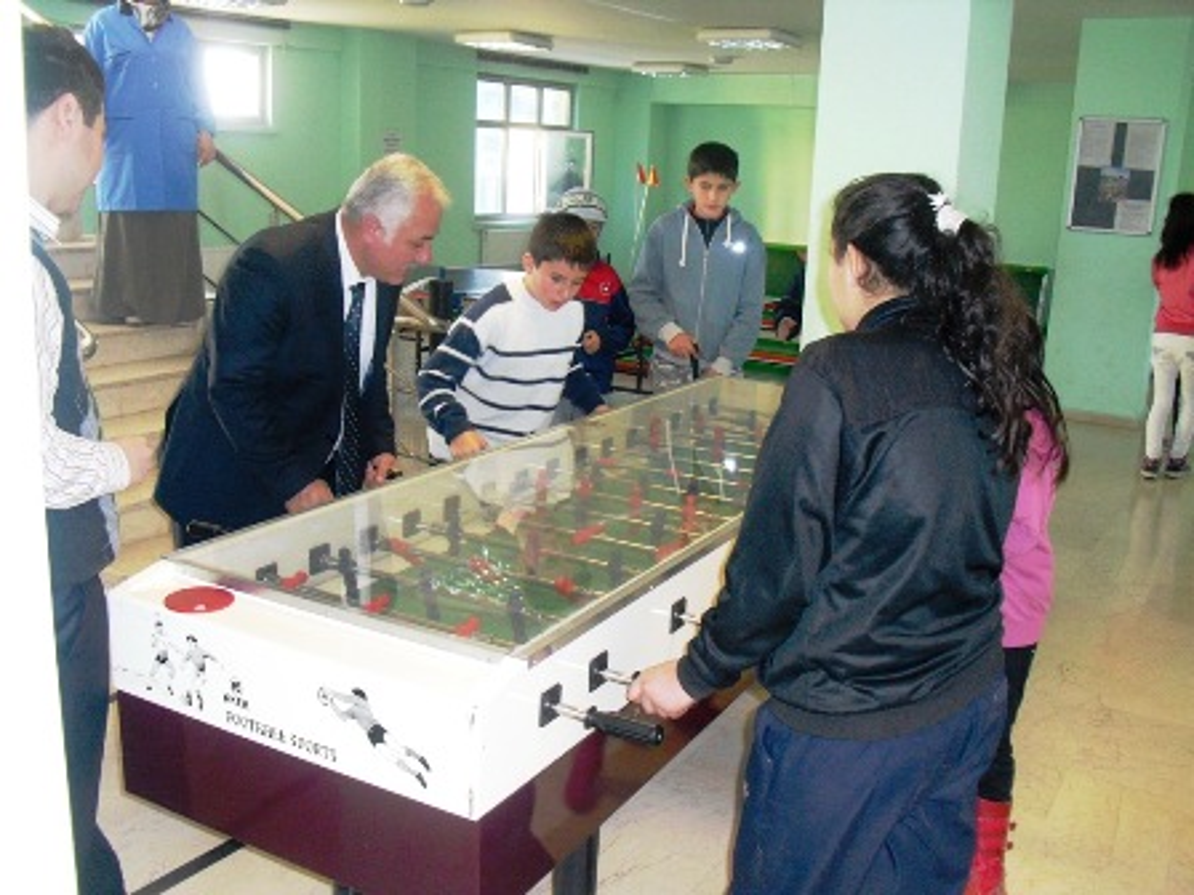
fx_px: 1242
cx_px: 597
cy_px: 448
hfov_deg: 51.4
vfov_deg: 39.7
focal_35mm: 36
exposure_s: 1/60
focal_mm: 6.3
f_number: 3.1
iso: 400
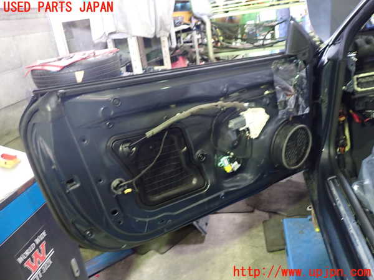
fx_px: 324
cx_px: 187
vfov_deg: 46.8
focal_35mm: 30
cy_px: 140
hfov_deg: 60.0
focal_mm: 5.4
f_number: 2.3
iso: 800
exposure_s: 1/15
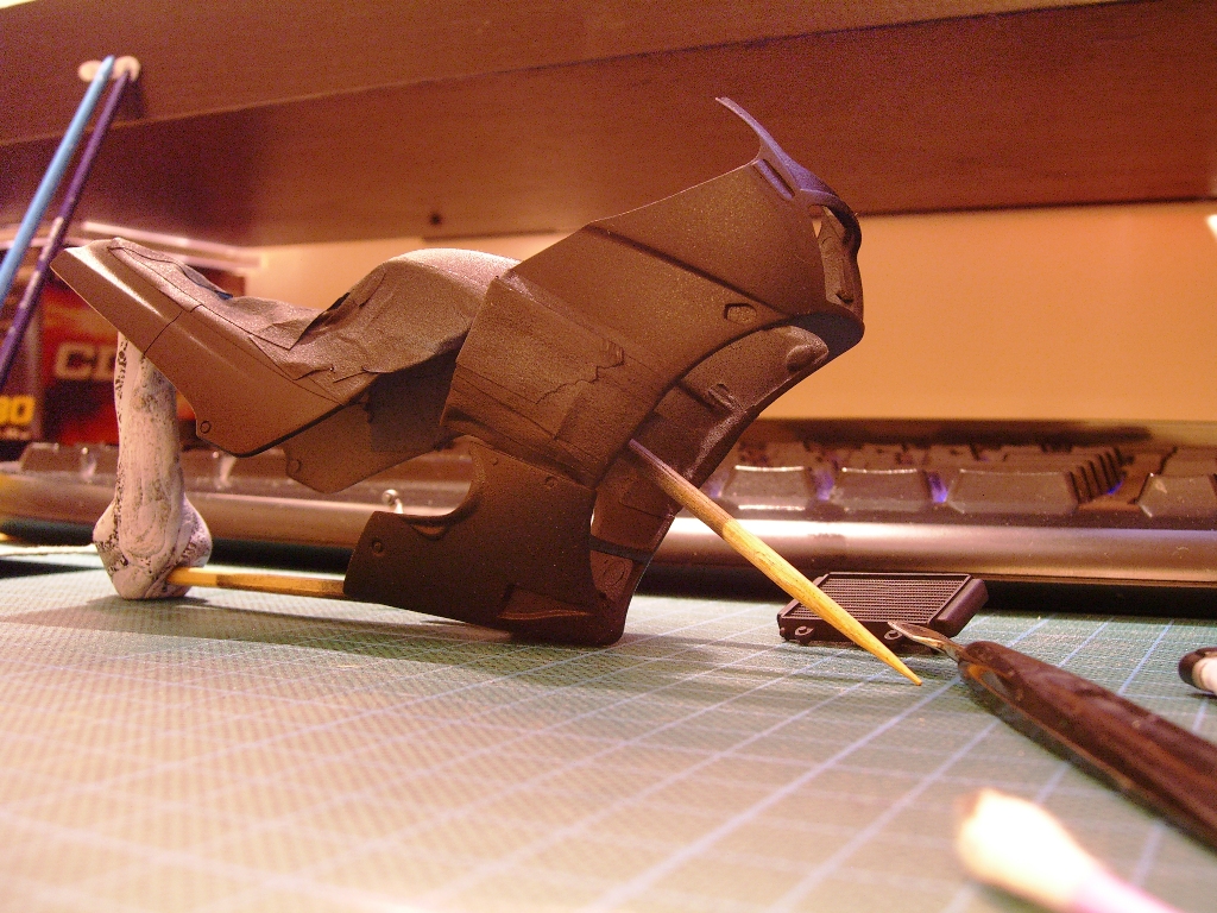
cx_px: 608
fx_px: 1336
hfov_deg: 49.0
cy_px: 456
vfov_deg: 37.7
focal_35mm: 38
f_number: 8
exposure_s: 60
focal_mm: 7.9
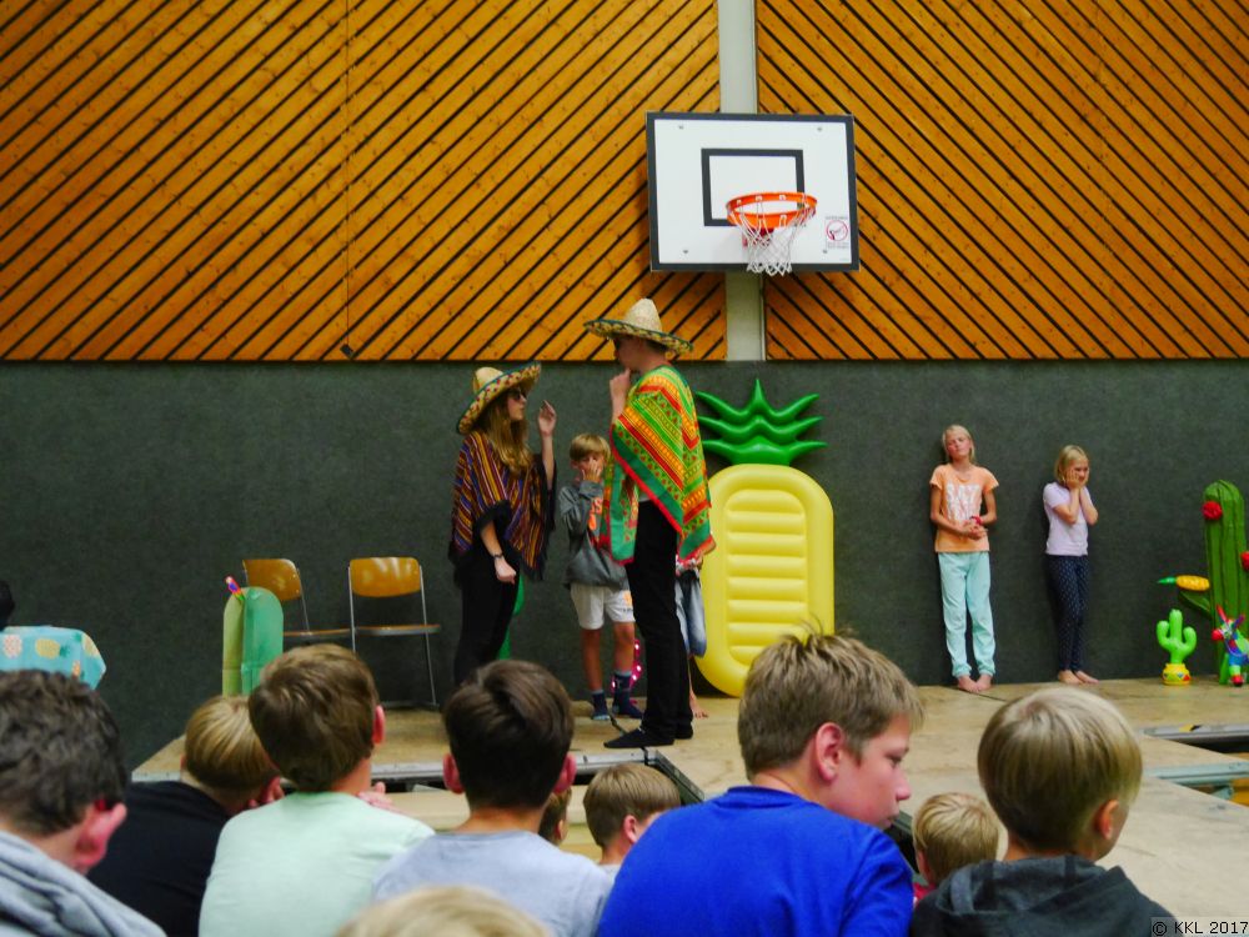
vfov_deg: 37.7
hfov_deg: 49.0
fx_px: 1371
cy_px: 468
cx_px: 624
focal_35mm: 38
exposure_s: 1/60
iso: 2500
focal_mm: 19
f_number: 3.8
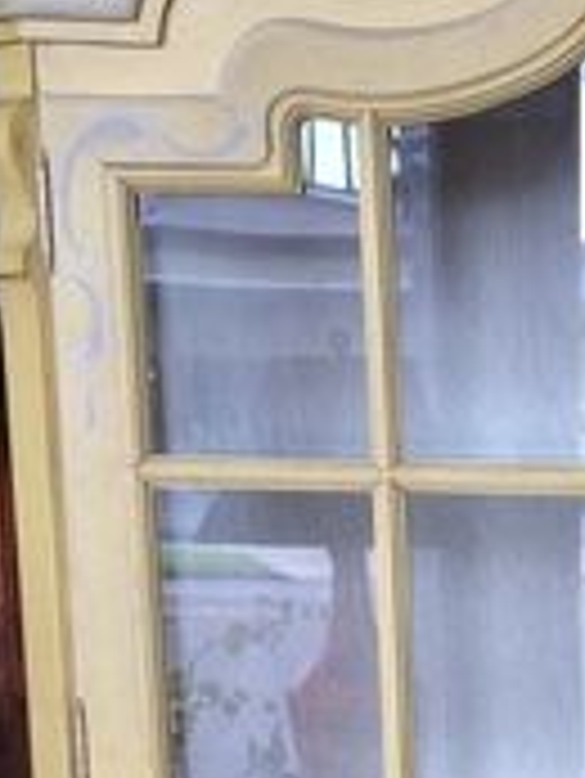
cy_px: 956
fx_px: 2633
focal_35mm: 117
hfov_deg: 12.0
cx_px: 904
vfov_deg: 16.1
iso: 32
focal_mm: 4.12
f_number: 2.2
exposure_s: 1/73
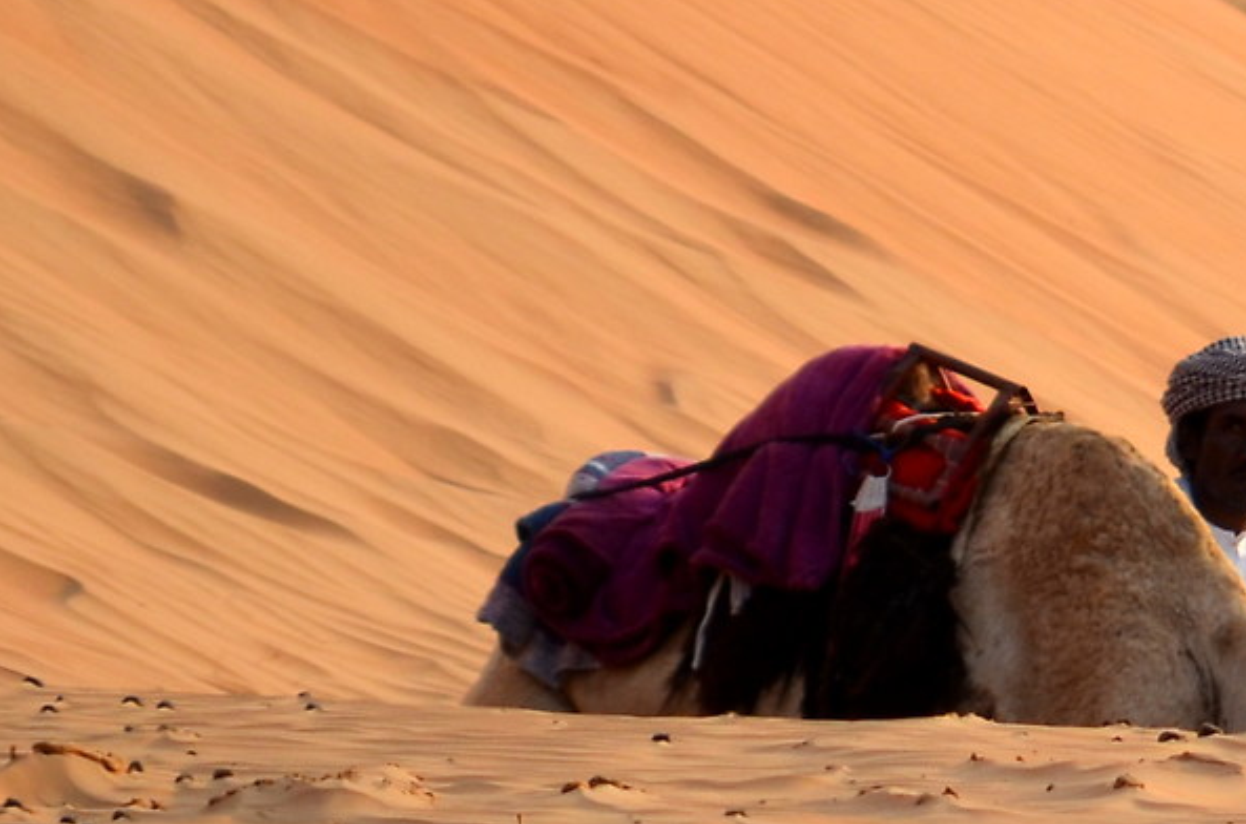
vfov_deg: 0.8
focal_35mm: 1640
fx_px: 56611
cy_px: 161
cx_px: 1811
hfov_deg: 1.3
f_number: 6.3
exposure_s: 1/640
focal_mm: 270
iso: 200
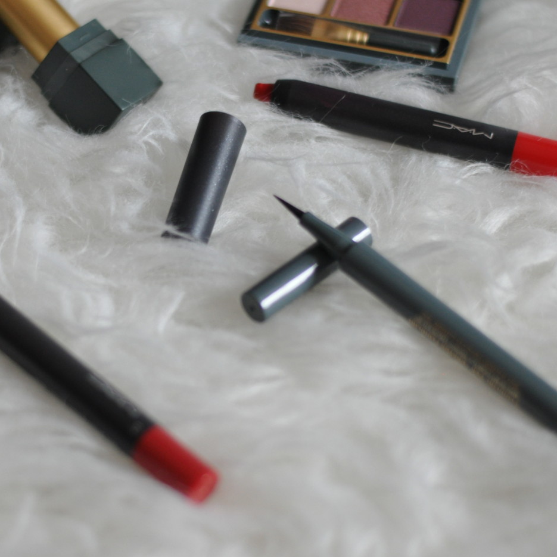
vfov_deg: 17.7
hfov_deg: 17.7
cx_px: 200
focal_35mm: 98
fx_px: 1784
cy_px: 280
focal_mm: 50
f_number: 2
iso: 900
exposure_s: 1/500
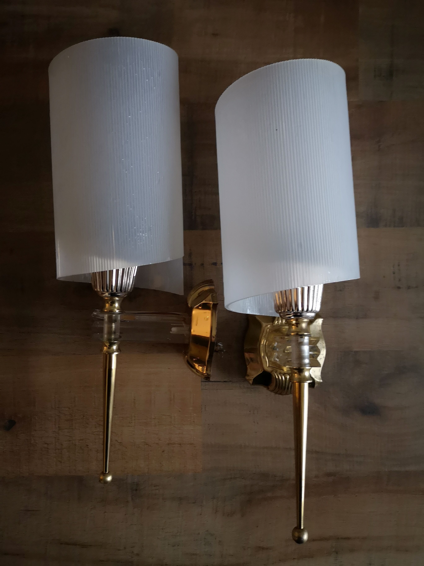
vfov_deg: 65.3
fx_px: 441
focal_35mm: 27
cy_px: 283
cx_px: 212
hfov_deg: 51.4
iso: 1000
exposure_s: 1/16.7
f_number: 1.8
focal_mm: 3.95
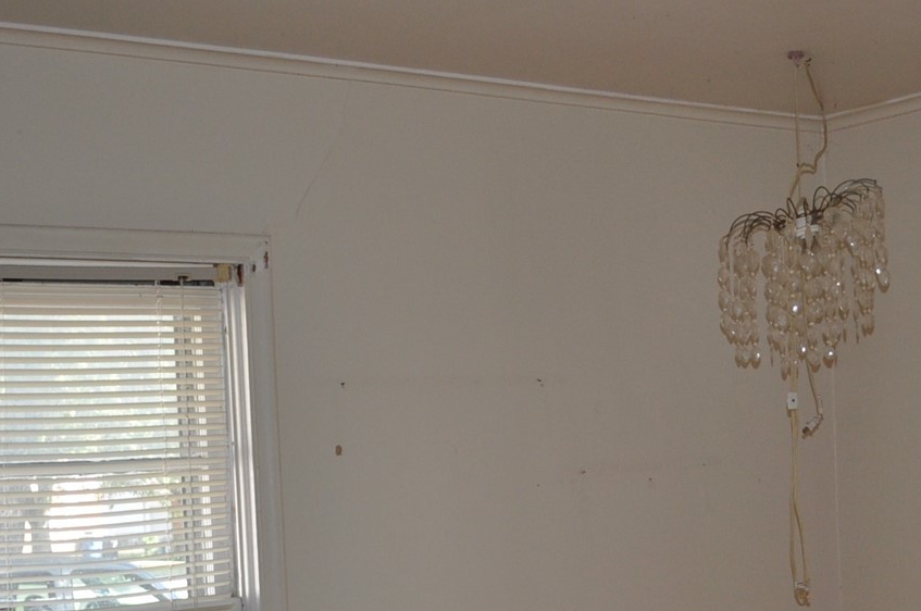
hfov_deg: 30.5
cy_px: 487
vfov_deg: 20.6
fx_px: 1660
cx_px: 681
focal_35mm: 65
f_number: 3.5
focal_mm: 18
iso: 400
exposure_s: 1/160
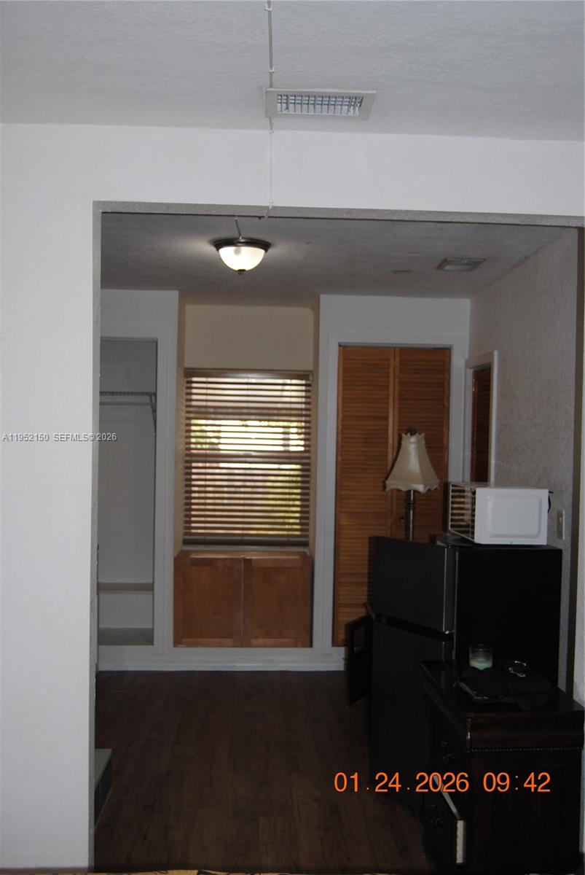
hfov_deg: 37.0
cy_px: 438
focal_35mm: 36
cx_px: 292
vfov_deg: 53.1
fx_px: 875
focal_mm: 24
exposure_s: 1/60
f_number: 3.8
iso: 200
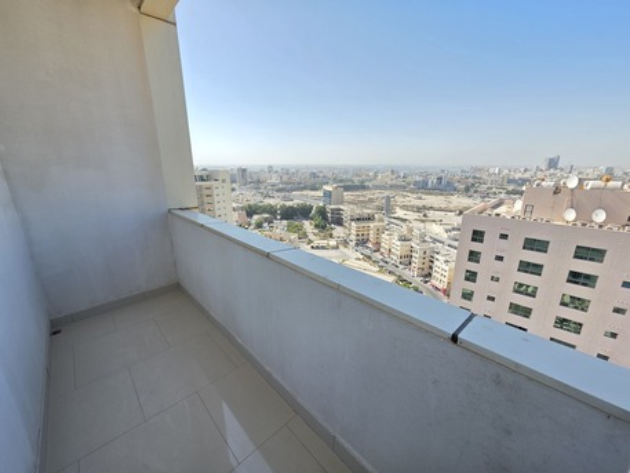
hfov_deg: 106.2
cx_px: 315
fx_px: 237
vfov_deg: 89.9
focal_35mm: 13
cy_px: 236
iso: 40
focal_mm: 2.2
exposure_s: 1/1387
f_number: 1.9
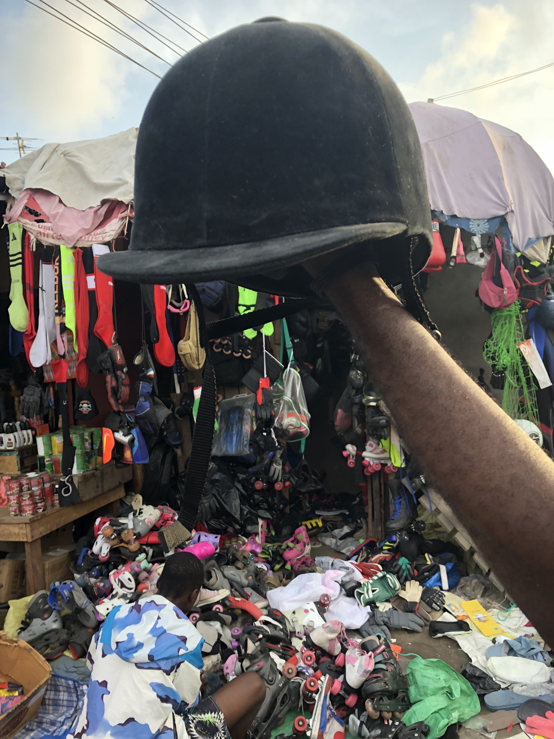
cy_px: 370
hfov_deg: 49.7
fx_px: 597
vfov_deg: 63.4
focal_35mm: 28
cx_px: 277
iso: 20
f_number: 1.8
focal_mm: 3.99
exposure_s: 1/174
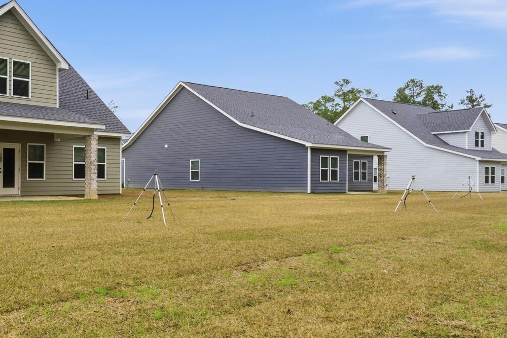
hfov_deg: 51.2
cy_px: 172
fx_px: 479
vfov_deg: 38.9
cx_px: 80
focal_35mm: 34
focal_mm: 17
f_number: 8
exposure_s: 1/1600
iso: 500
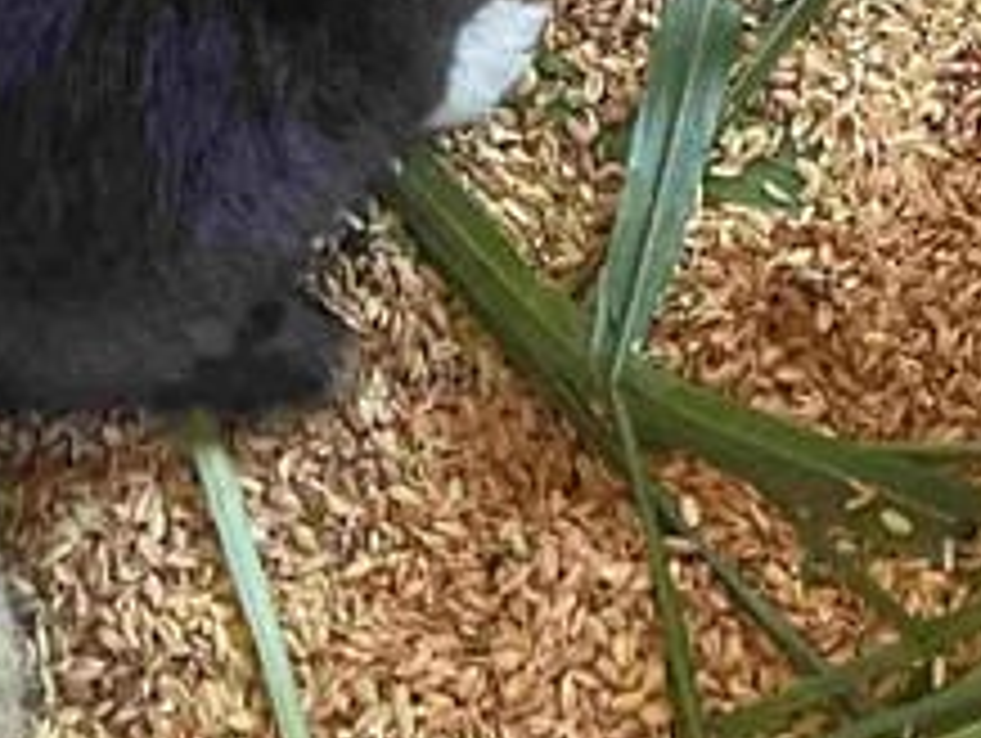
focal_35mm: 143
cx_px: 1260
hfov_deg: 13.3
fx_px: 4057
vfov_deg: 9.2
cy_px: -1094
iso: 160
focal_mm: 5.7
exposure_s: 1/60
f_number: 1.5
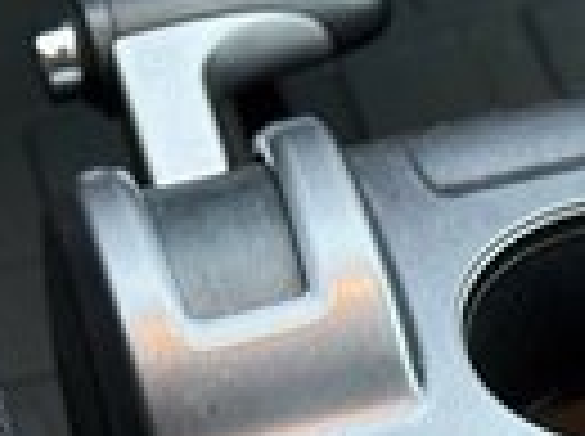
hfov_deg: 9.8
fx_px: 3424
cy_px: 553
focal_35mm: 203
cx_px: 356
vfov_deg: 7.2
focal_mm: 6.76
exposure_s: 1/40
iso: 500
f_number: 1.78
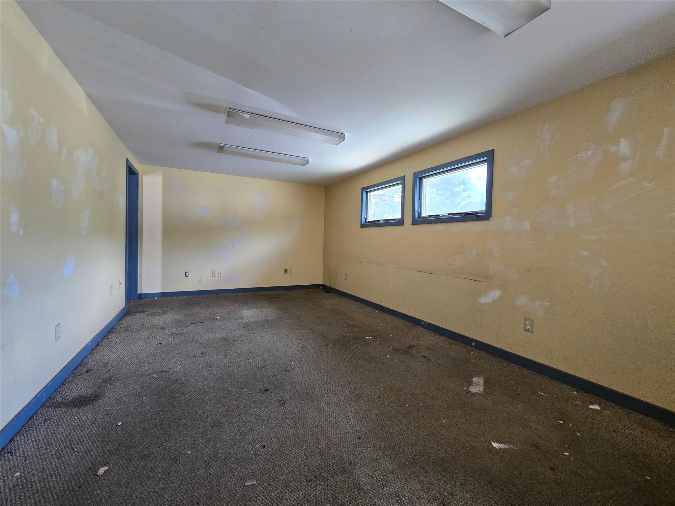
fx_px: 253
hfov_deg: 106.2
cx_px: 338
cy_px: 253
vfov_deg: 89.9
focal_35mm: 13
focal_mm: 2.2
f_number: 2.2
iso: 400
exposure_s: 1/60
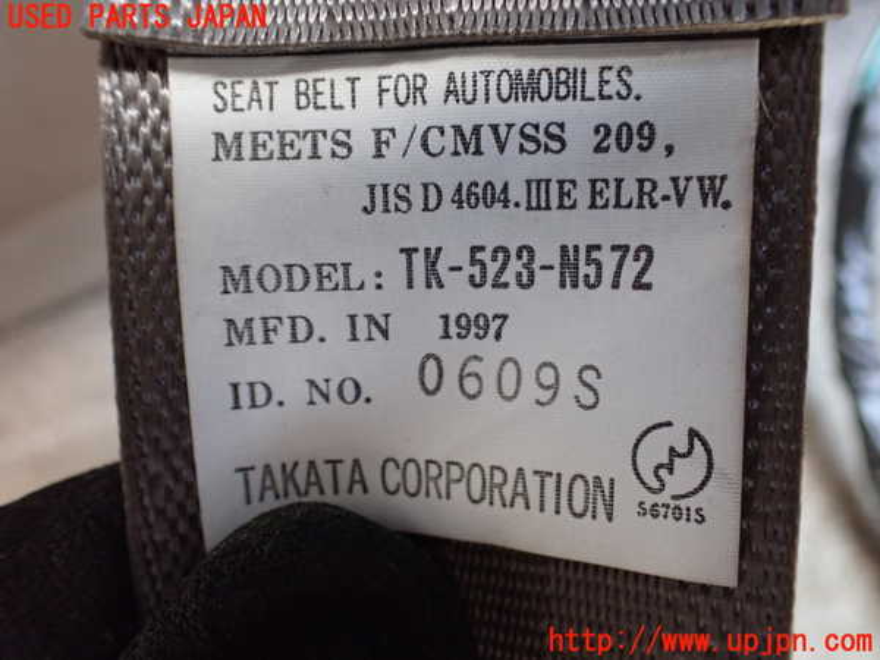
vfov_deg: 46.8
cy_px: 330
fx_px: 763
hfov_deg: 60.0
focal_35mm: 30
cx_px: 440
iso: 800
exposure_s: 1/125
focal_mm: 5.4
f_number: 2.3
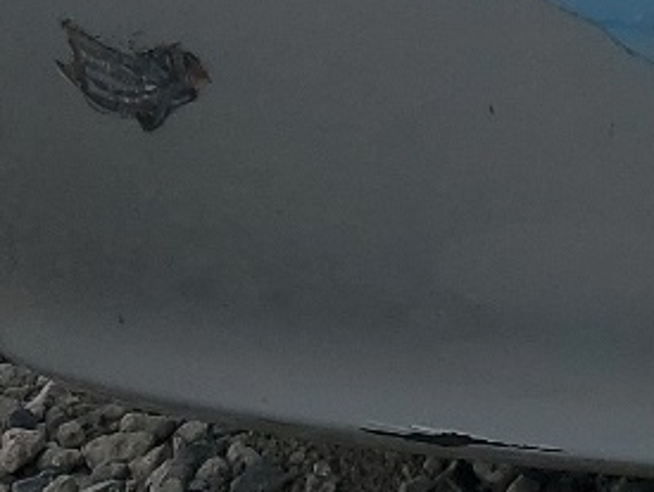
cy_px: -580
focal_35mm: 151
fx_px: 2857
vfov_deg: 9.1
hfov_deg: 11.8
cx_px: 1282
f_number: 1.5
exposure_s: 1/1667
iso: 50
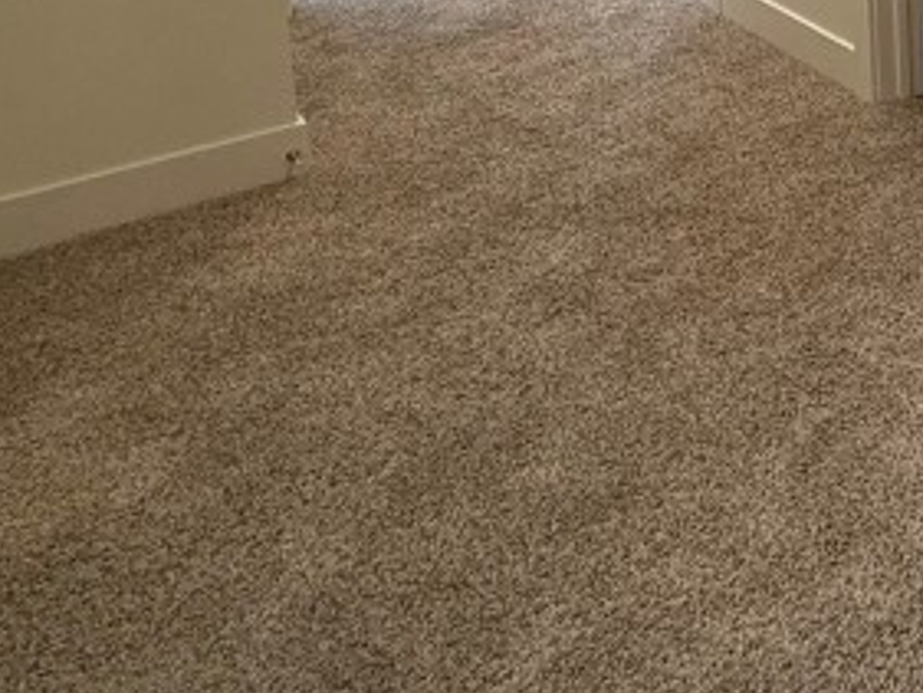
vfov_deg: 23.2
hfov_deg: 25.5
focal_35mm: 51
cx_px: 1462
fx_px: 1360
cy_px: -338
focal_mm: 2.22
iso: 200
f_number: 2.2
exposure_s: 1/120
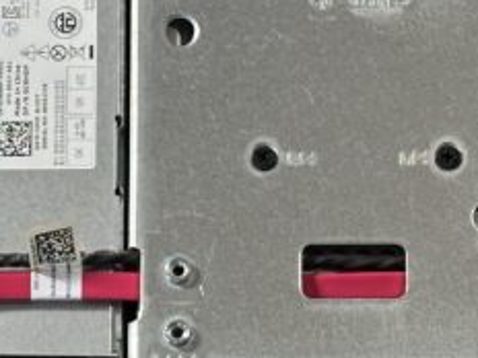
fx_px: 2927
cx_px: 361
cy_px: 276
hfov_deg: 9.3
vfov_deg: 7.0
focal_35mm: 212
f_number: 1.78
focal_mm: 6.86
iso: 80
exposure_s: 1/50
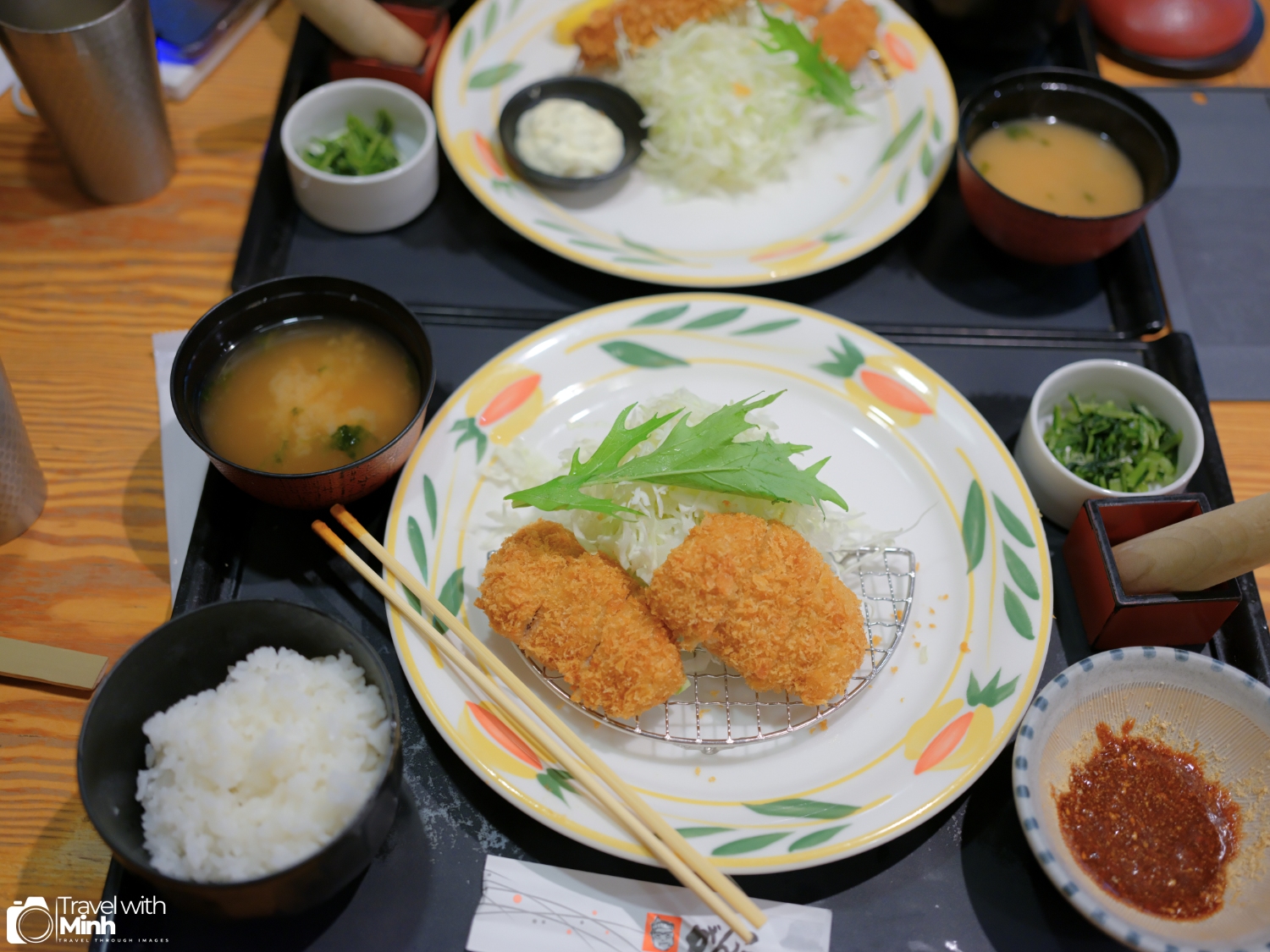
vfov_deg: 39.7
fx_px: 1321
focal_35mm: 36
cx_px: 635
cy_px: 476
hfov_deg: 51.4
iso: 800
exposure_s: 1/40
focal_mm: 45
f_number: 2.8
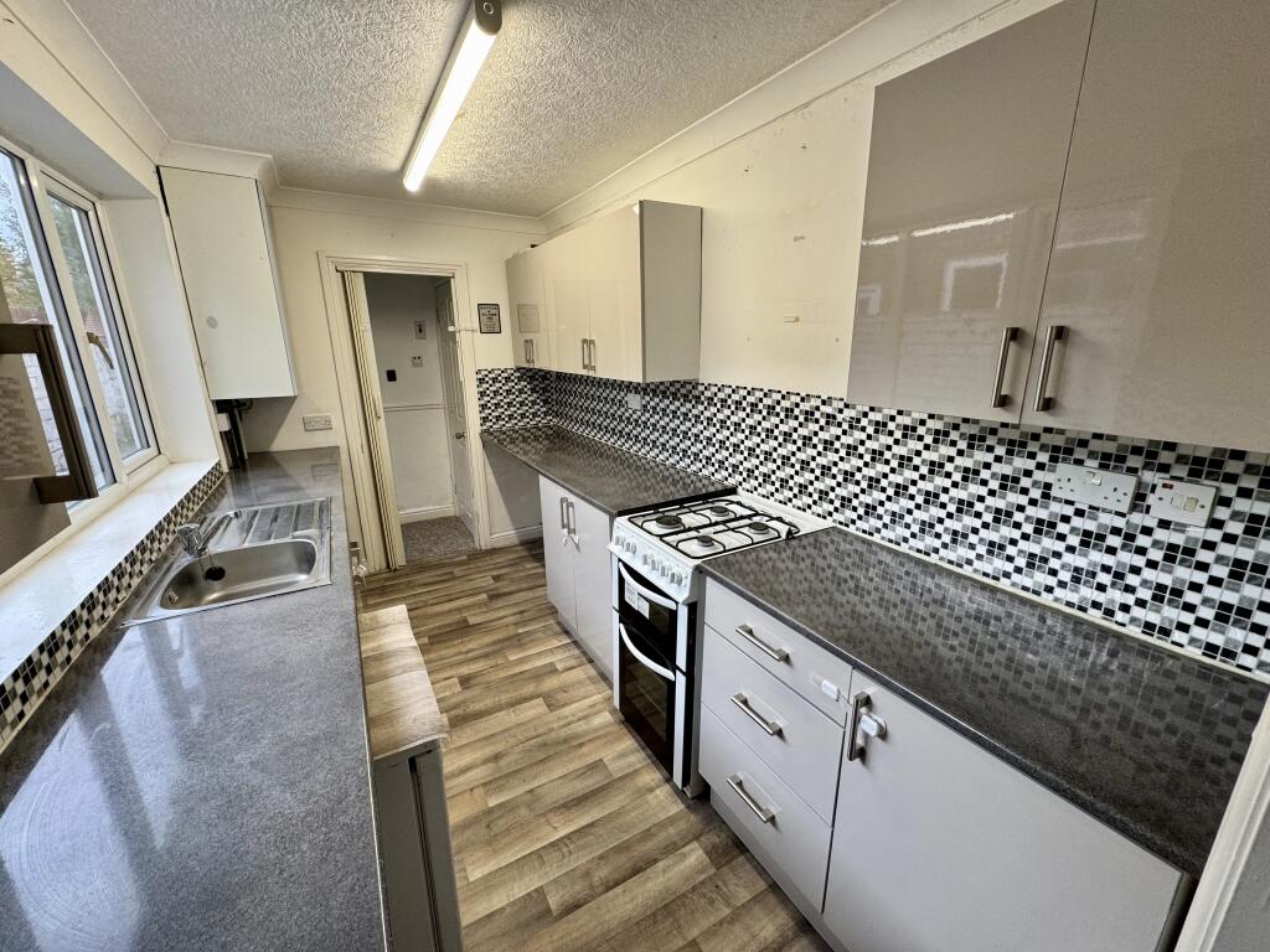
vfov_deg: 85.7
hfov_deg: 102.1
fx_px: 514
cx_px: 635
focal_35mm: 14
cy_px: 476
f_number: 2.2
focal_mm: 2.22
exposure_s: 1/100
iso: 125
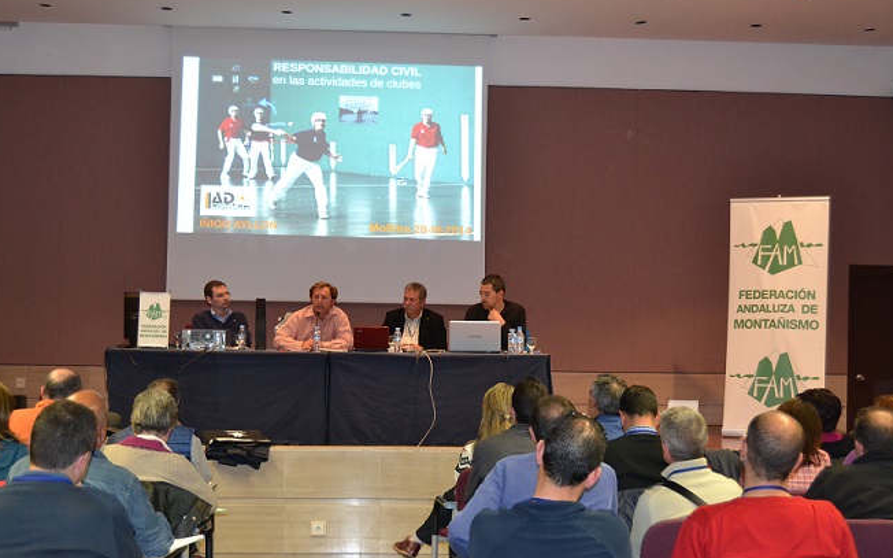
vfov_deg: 23.7
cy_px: 294
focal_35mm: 55
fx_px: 1326
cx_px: 446
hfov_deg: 37.2
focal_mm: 35
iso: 2200
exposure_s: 1/60
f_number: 4.5
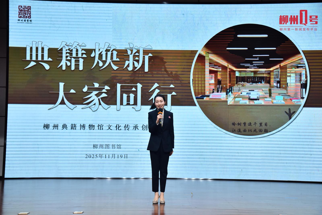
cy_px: 108
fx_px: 492
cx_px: 161
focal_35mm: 55
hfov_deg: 36.2
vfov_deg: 24.6
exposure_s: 1/200
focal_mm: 55
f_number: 5.6
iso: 1000
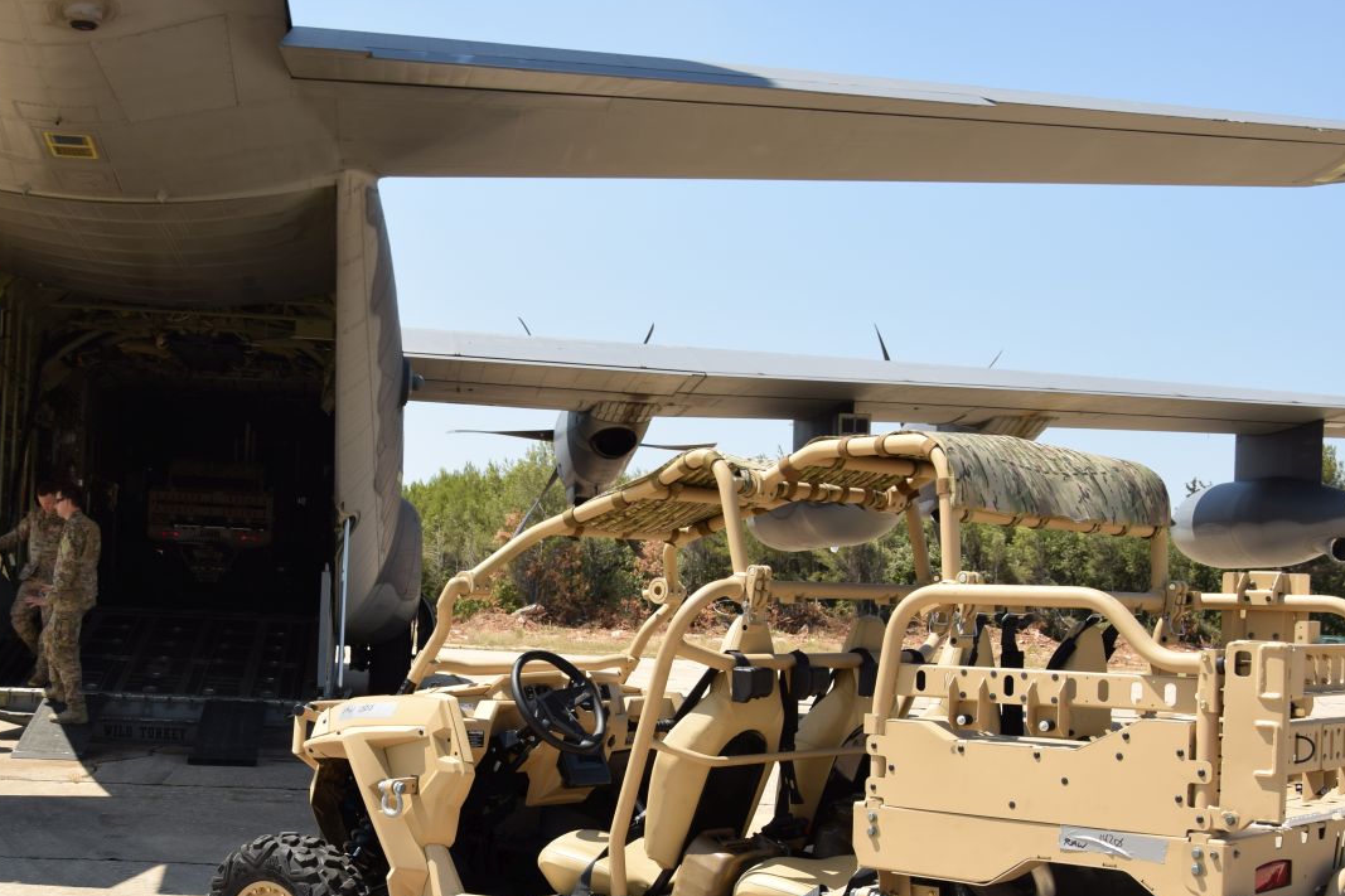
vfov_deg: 24.8
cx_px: 566
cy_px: 640
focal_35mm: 54
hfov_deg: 36.8
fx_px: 2017
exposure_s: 1/250
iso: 100
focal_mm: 24
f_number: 8
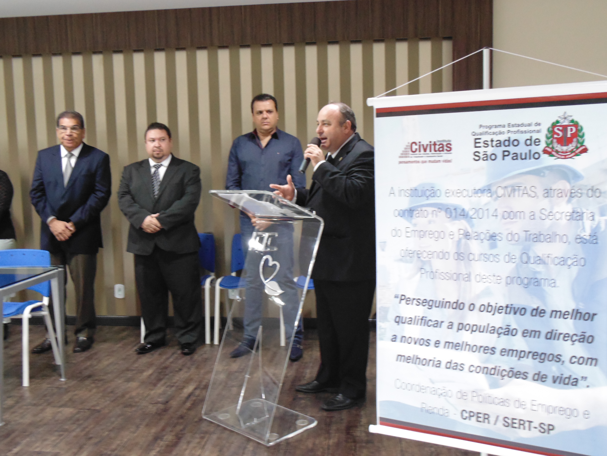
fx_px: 596
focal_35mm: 34
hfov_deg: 54.0
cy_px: 228
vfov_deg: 41.8
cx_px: 304
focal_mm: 6.1
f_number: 3.3
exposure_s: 1/10
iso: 400
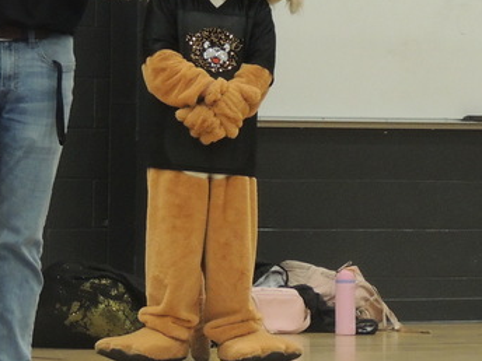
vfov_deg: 4.2
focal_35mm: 357
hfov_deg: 5.5
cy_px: 60
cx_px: 416
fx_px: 4971
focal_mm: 21.4
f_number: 4.2
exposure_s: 1/25
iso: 450
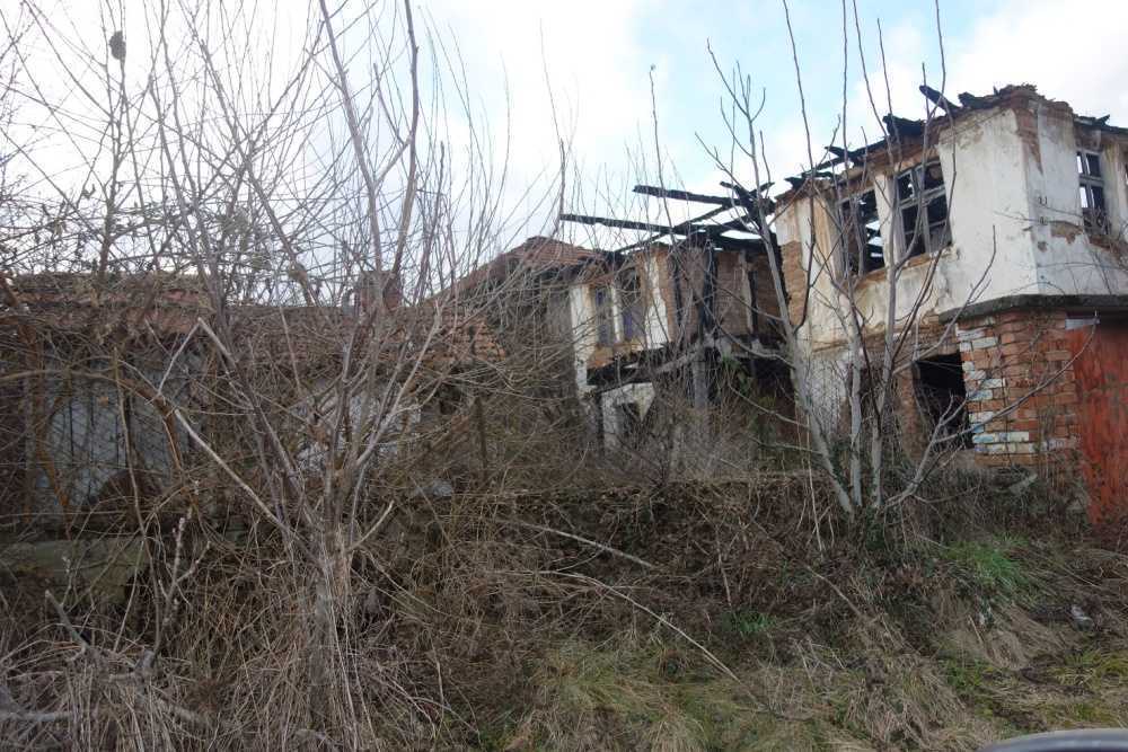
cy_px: 376
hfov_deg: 65.5
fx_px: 877
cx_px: 564
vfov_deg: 46.4
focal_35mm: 28
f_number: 1.8
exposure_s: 1/640
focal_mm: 10.4
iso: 125
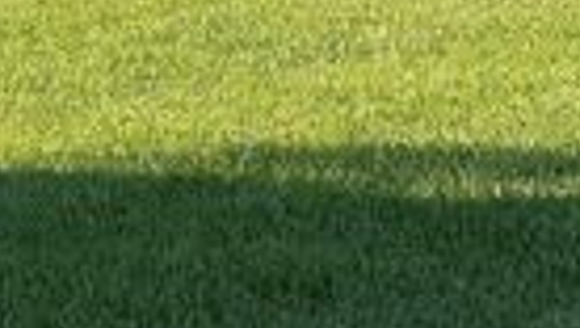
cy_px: -393
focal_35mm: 253
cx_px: -374
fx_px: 3895
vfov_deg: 4.7
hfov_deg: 8.3
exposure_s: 1/595
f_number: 2.2
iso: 20
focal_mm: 7.5
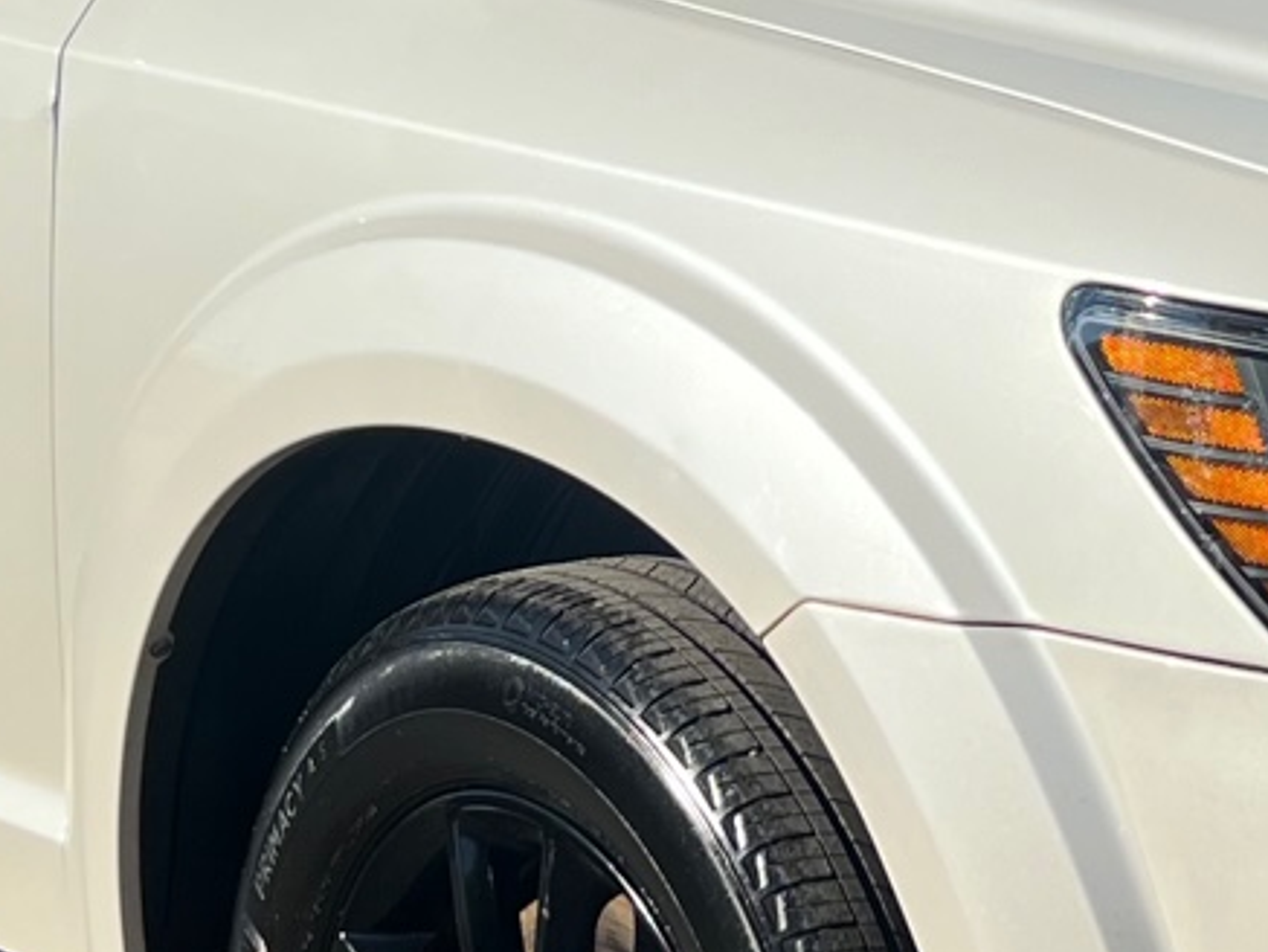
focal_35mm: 120
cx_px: 934
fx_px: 4397
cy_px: 261
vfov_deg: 12.3
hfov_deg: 16.3
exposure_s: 1/4630
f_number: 1.5
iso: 50
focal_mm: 5.7
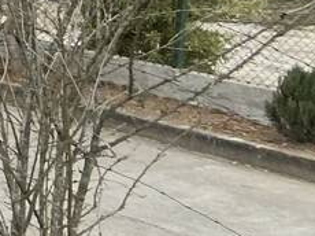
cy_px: -261
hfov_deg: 9.4
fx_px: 1482
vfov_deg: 8.5
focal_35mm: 163
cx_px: -642
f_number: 1.8
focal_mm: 4.25
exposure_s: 1/1193
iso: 32
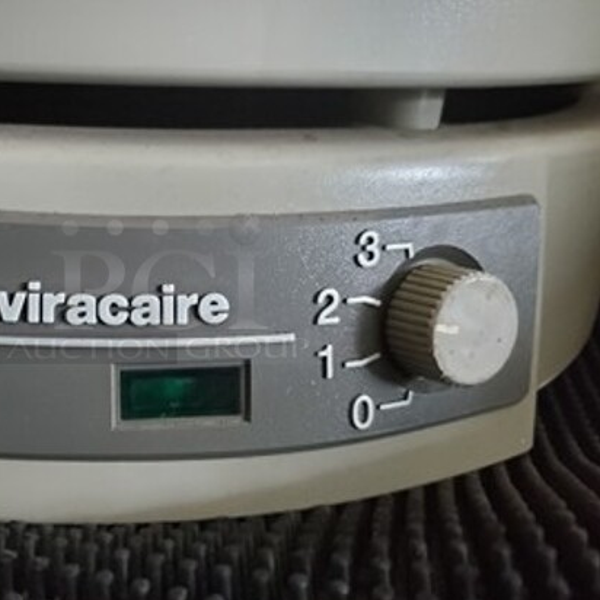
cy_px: 287
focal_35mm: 34
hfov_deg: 46.9
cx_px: 160
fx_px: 667
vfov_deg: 48.4
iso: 1000
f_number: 1.5
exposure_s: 1/50
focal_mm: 4.3
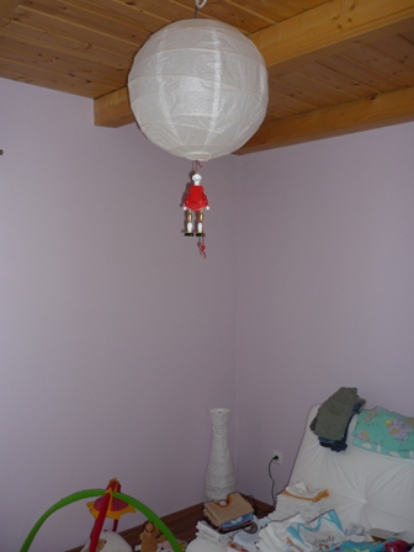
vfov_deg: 55.4
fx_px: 526
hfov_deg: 42.9
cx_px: 207
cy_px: 276
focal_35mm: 33
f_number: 2.8
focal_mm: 5.5
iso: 100
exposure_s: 1/30
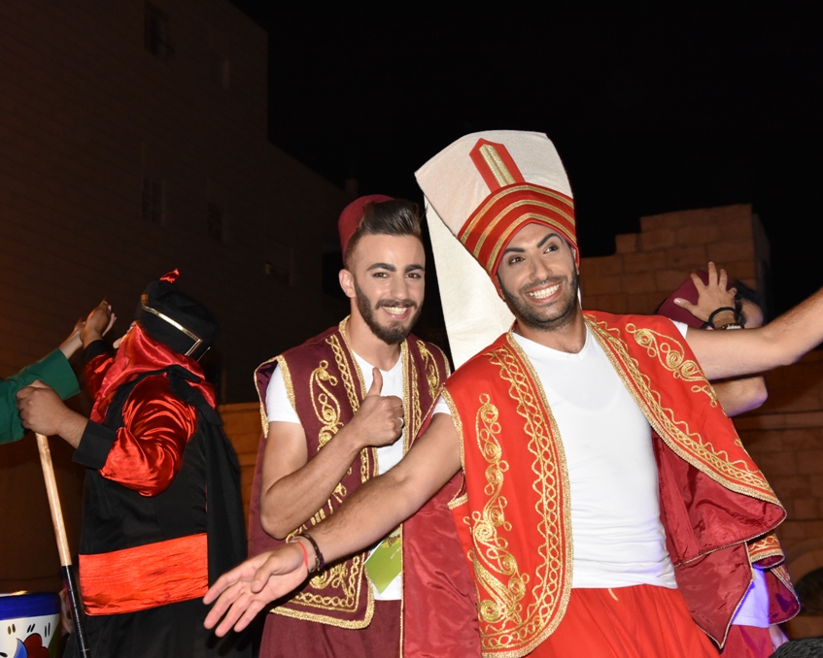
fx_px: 1437
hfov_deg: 31.9
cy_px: 329
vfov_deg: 25.8
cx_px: 429
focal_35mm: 59
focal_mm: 52
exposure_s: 1/60
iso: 3200
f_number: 7.1
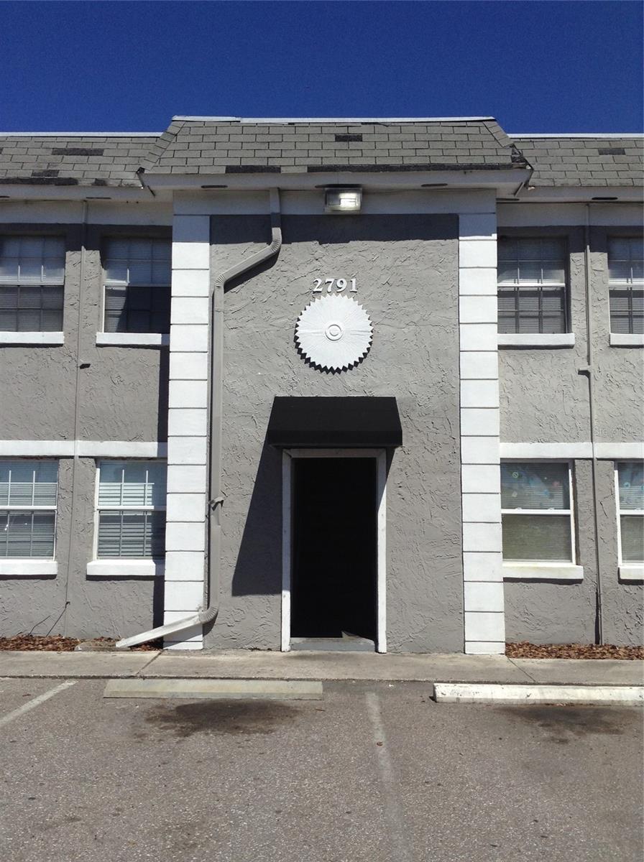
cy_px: 431
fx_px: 821
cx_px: 322
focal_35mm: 33
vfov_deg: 55.4
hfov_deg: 42.8
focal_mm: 3.3
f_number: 2.4
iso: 25
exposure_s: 1/2519
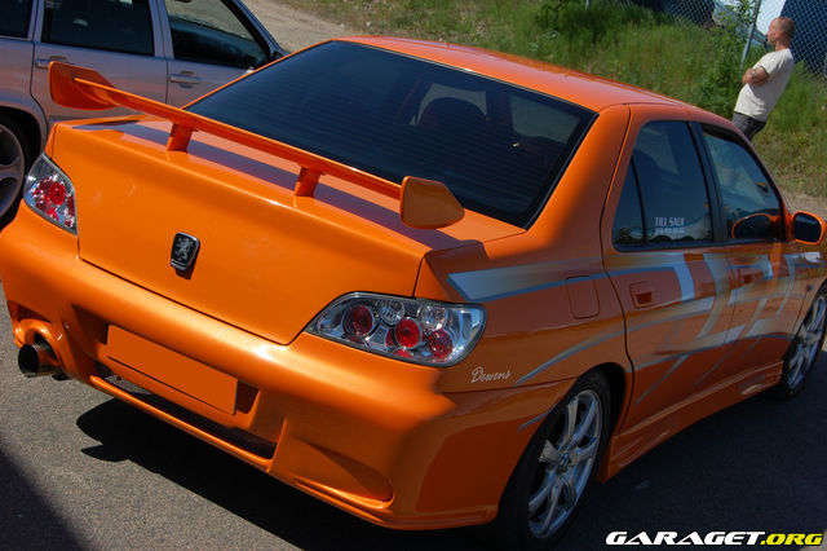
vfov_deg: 23.8
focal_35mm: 57
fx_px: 1309
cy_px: 276
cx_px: 414
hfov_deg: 35.1
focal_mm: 38
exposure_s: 1/500
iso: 200
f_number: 11
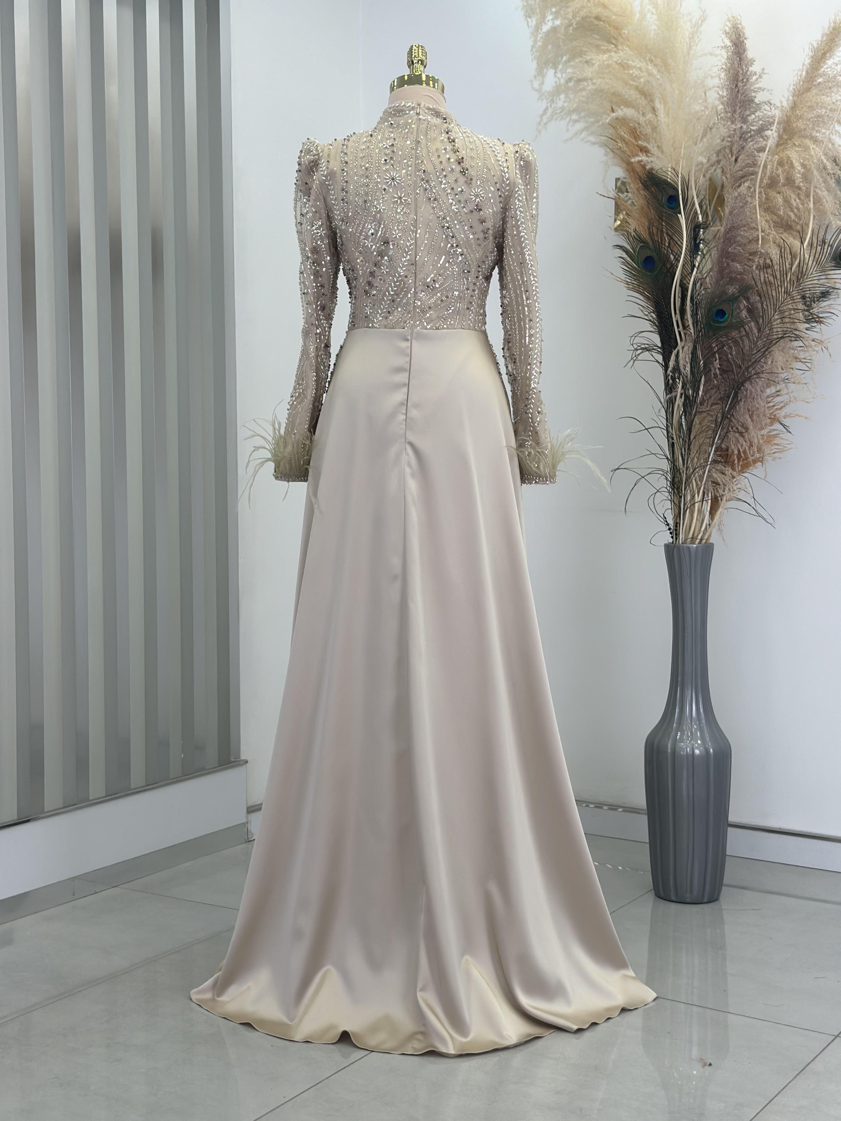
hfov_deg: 30.3
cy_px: 560
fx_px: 1555
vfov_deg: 39.7
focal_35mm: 48
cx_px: 420
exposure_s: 1/469
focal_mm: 6.86
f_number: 1.78
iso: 80
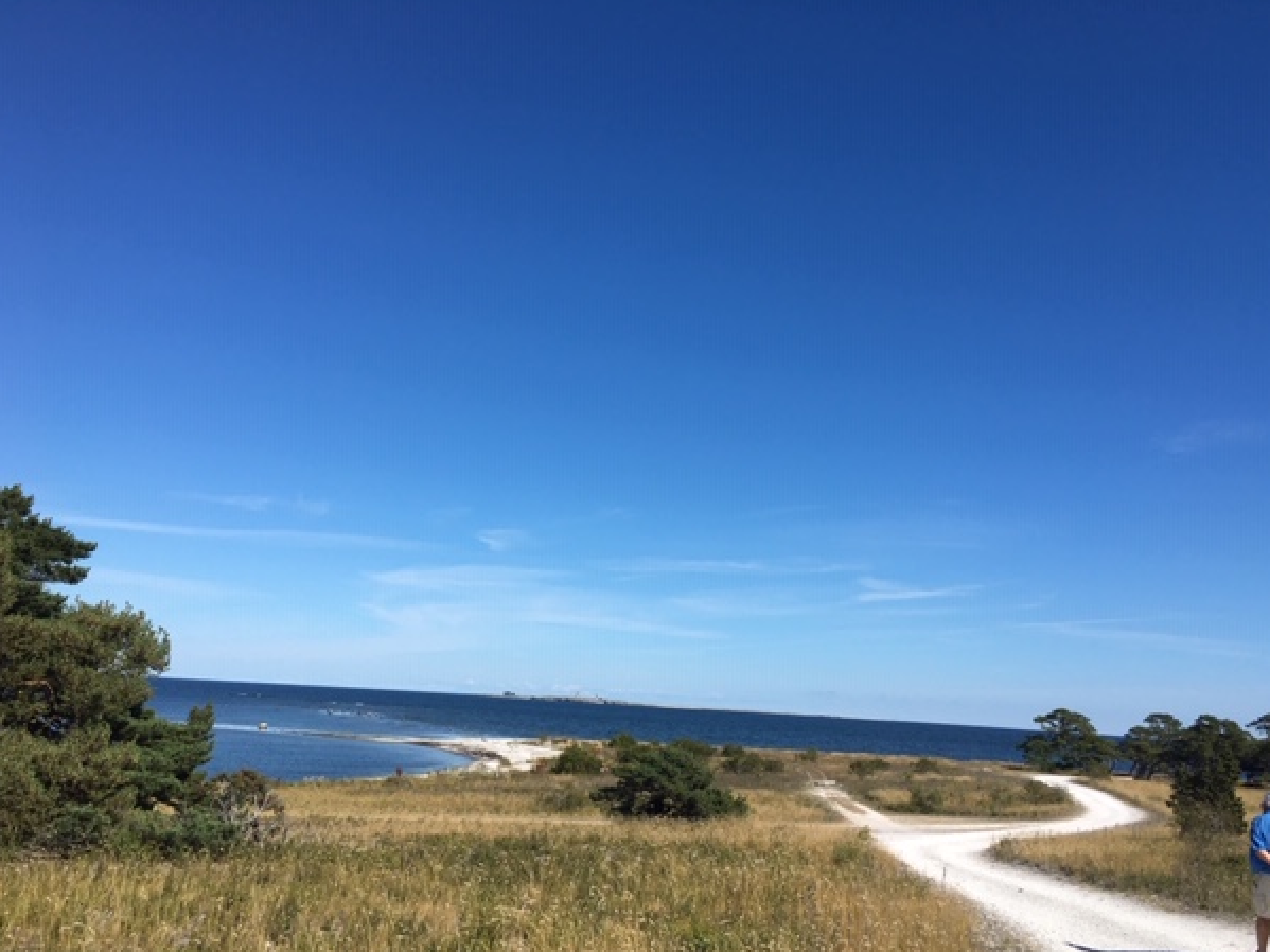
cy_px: 503
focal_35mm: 31
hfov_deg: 58.3
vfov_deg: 45.4
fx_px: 1137
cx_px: 657
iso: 25
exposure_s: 1/2331
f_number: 2.2
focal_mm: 4.15
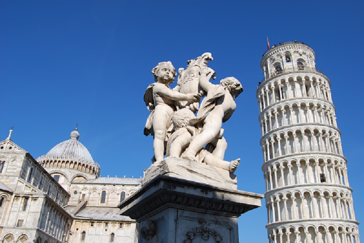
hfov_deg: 61.9
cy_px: 122
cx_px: 182
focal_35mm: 30
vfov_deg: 43.6
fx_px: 303
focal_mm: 20
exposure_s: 1/250
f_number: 8
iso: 100
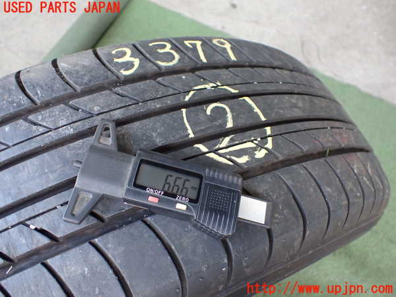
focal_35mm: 30
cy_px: 148
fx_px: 343
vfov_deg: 46.8
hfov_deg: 60.0
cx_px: 198
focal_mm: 5.4
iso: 400
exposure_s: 1/125
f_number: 2.3
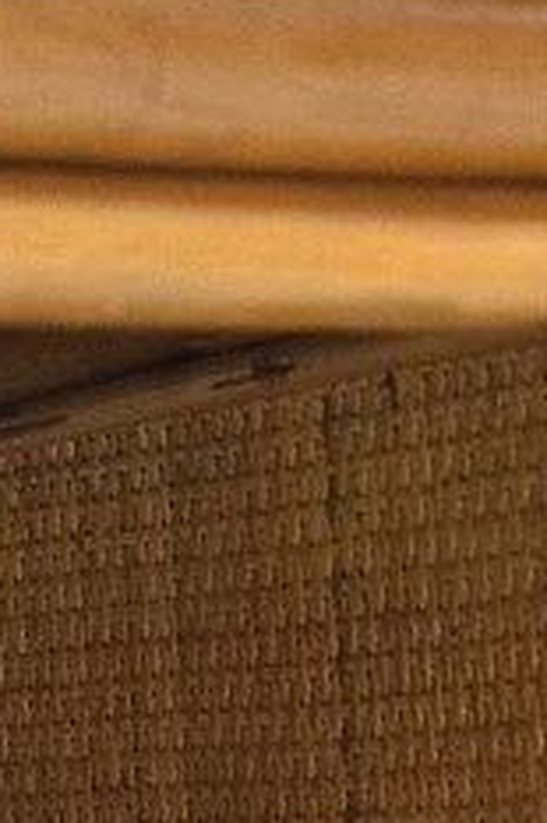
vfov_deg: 10.0
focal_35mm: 180
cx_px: -469
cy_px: 1974
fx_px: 4108
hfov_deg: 7.4
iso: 2000
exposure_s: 1/30
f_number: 3.2
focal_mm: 22.3
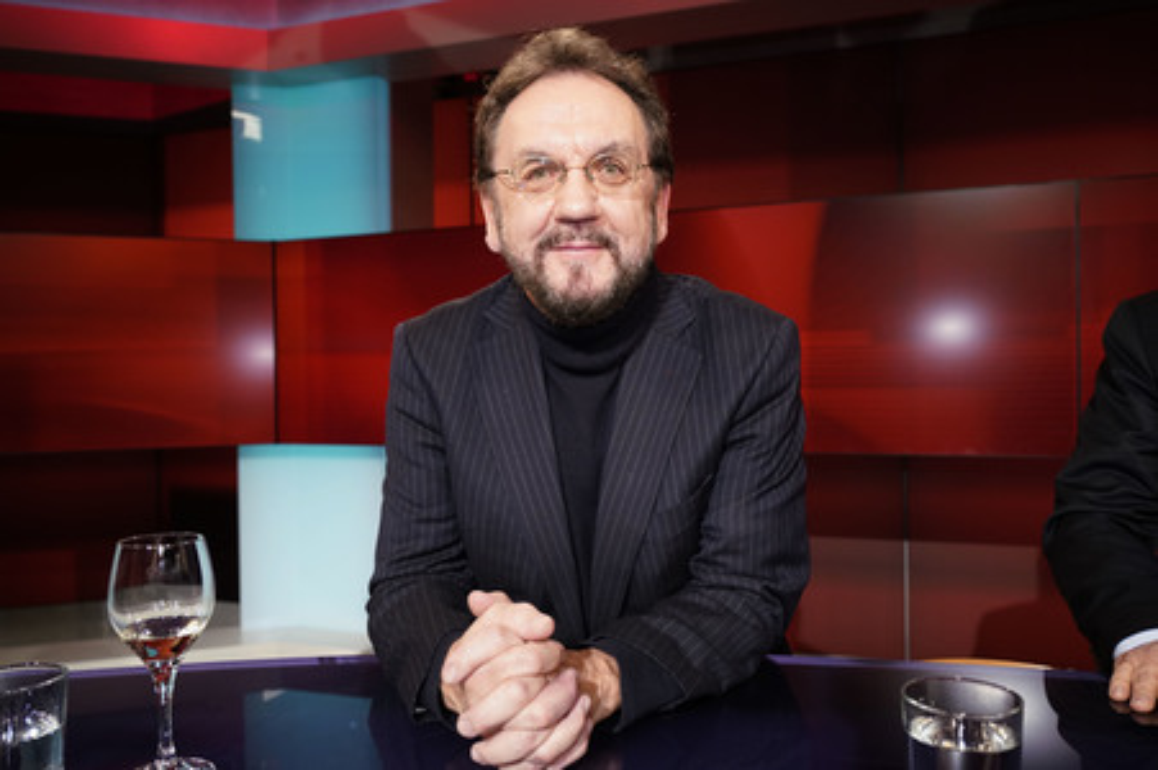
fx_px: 900
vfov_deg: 46.3
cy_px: 385
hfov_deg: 65.5
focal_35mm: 28
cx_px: 579
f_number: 5
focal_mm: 28
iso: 1600
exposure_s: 1/125
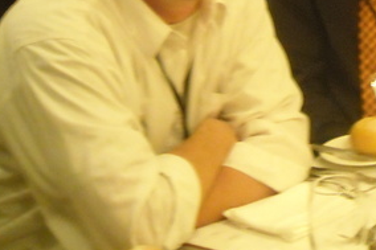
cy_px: -16
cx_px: 385
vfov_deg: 16.2
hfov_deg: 23.6
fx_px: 856
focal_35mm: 82
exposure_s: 1/4
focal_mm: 5.7
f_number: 2.8
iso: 800
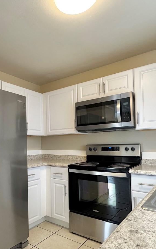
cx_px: 33
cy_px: 139
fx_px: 177
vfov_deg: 70.2
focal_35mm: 26
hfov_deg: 45.4
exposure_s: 1/120
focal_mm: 2.22
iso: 200
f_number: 2.2
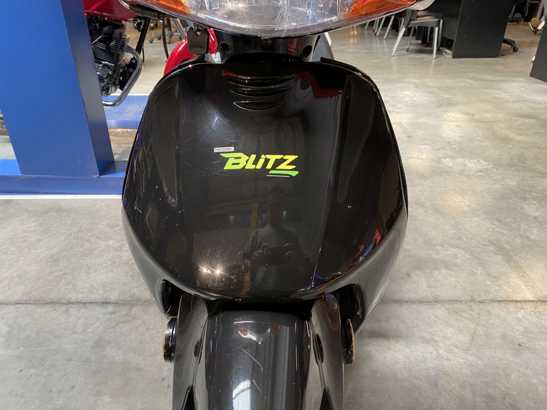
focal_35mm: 26
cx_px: 274
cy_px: 205
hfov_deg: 67.3
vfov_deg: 53.1
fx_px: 411
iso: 64
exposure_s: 1/50
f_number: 1.8
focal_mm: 4.25
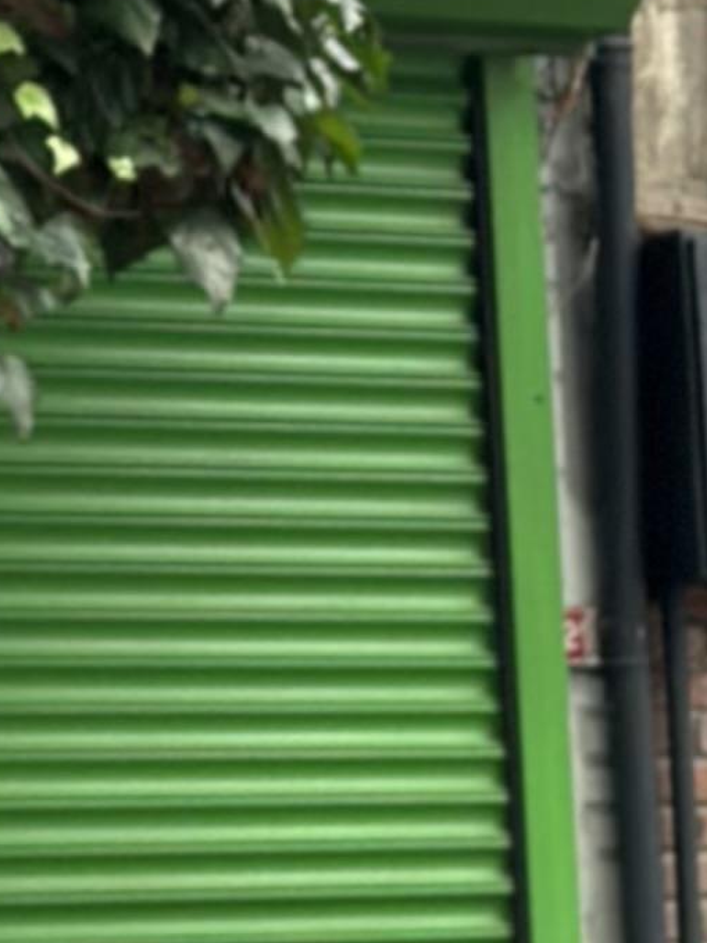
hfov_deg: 5.0
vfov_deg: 6.9
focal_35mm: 285
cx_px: 2082
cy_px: 1378
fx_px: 7764
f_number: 1.78
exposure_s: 1/105
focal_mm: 6.86
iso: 125
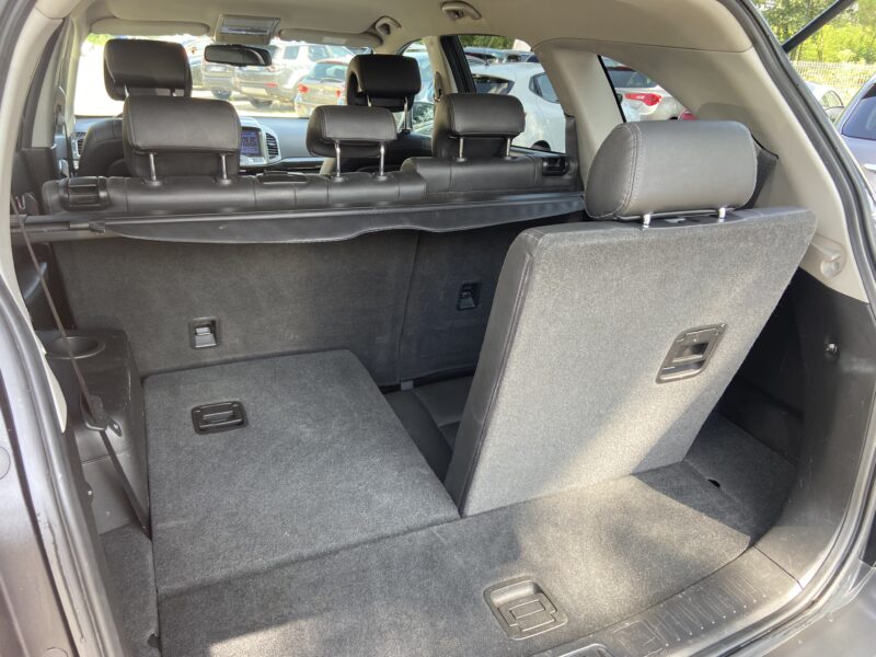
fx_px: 658
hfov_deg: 67.3
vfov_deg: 53.1
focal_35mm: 26
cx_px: 438
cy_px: 328
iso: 64
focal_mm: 4.25
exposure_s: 1/121
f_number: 1.8
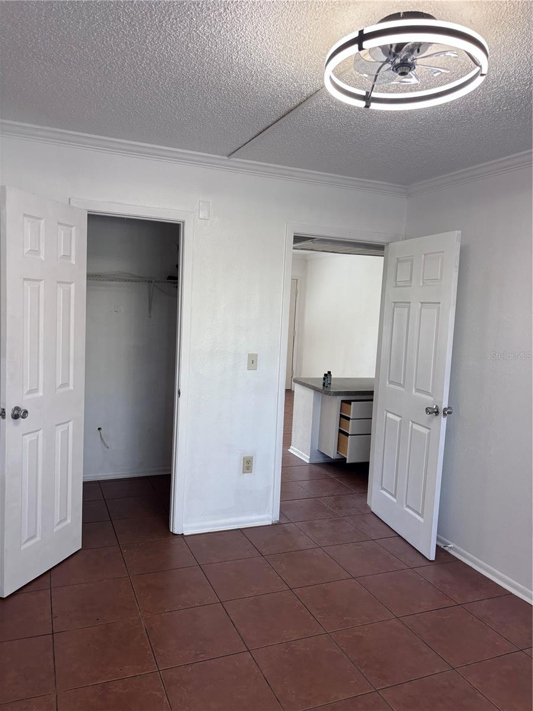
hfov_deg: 53.1
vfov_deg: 67.3
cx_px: 266
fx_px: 534
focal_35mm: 26
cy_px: 356
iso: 100
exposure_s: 1/121
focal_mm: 5.96
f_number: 1.6
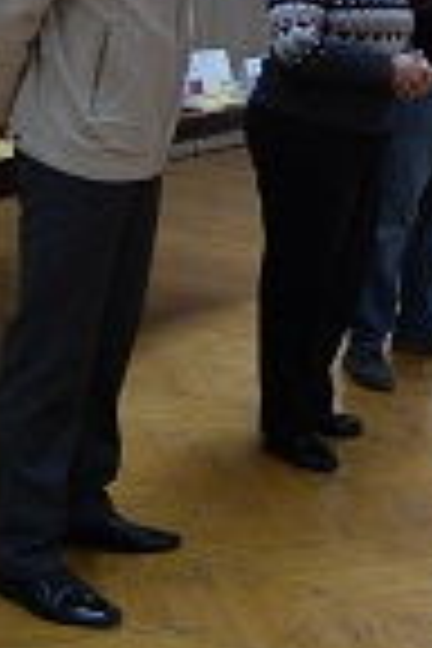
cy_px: 92
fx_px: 1350
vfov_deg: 26.3
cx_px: 392
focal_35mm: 75
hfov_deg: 17.9
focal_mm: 18
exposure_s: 1/50
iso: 400
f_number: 3.5
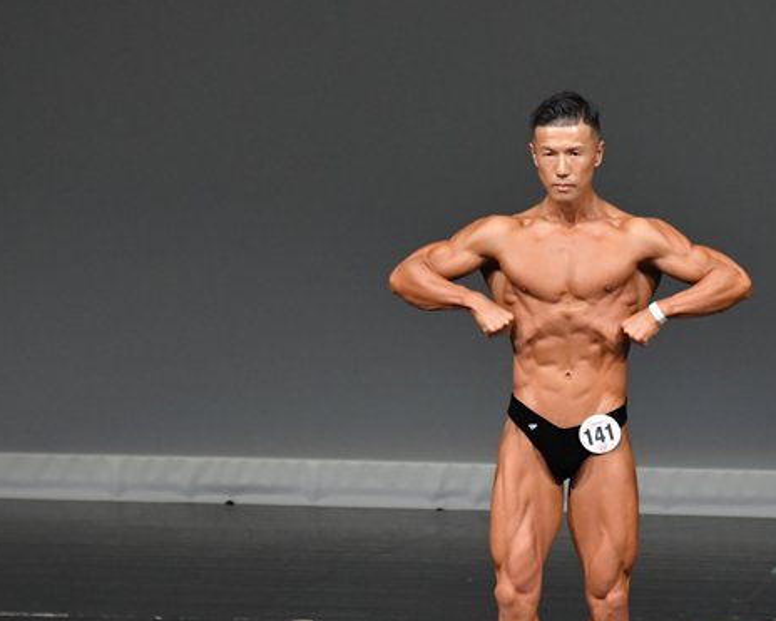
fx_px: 12422
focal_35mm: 541
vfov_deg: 2.9
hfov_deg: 3.6
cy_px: 400
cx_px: 585
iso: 4000
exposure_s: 1/400
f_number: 5.6
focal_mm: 230
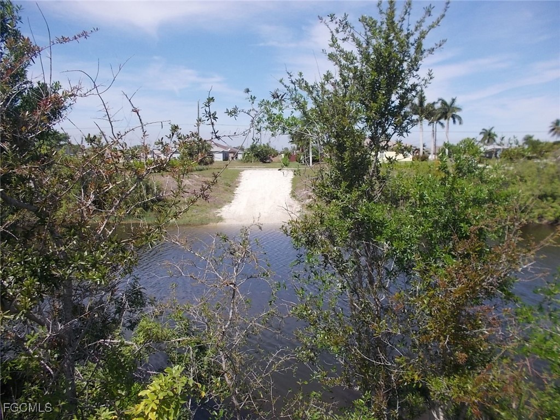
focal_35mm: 29
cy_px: 210
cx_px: 280
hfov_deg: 61.7
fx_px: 469
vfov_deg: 48.2
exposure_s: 1/1000
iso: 80
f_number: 3.3
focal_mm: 4.1
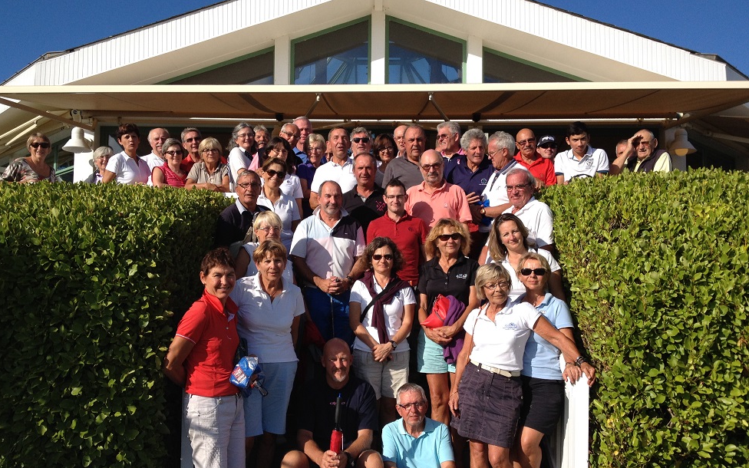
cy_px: 262
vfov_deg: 33.5
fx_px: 776
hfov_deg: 51.5
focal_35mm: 38
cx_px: 368
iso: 50
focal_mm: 4.28
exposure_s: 1/2045
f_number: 2.4
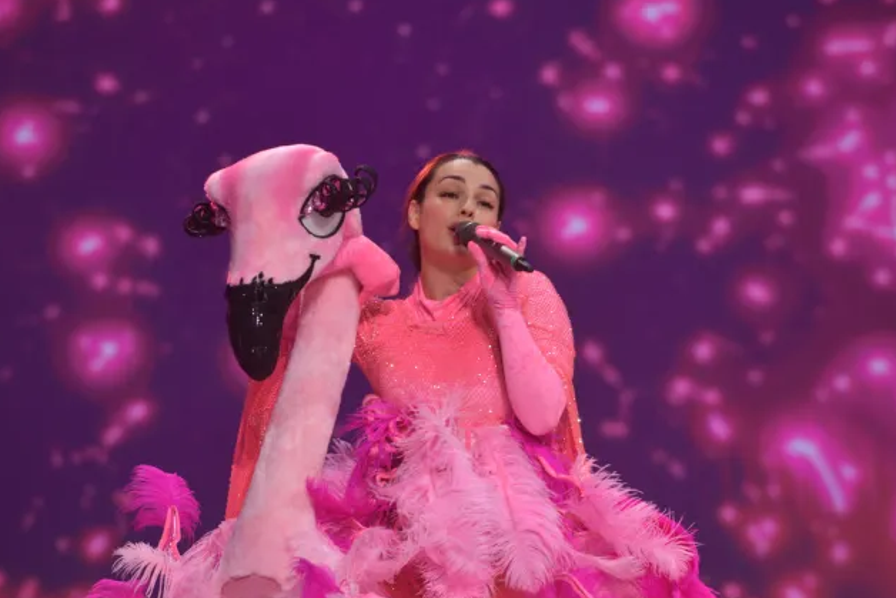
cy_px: 336
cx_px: 448
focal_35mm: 242
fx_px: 6024
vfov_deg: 5.7
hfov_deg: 8.5
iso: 800
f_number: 3.2
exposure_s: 1/200
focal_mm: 200
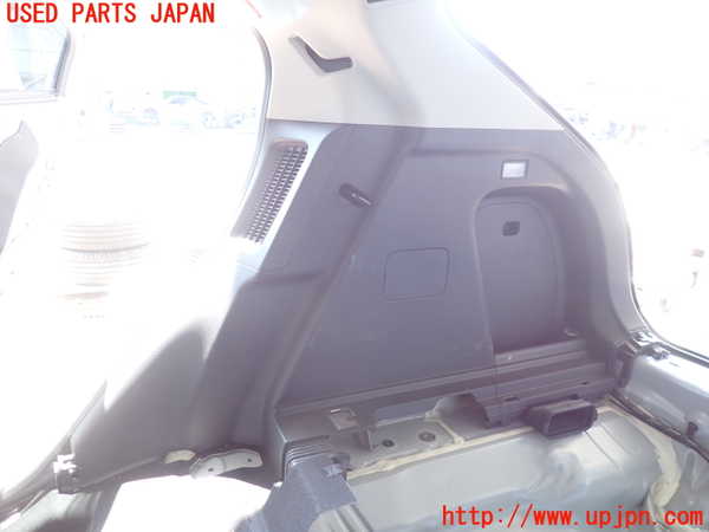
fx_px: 512
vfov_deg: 54.9
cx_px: 354
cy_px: 266
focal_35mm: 25
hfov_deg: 69.4
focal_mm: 4.5
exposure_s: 1/40
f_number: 2
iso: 200
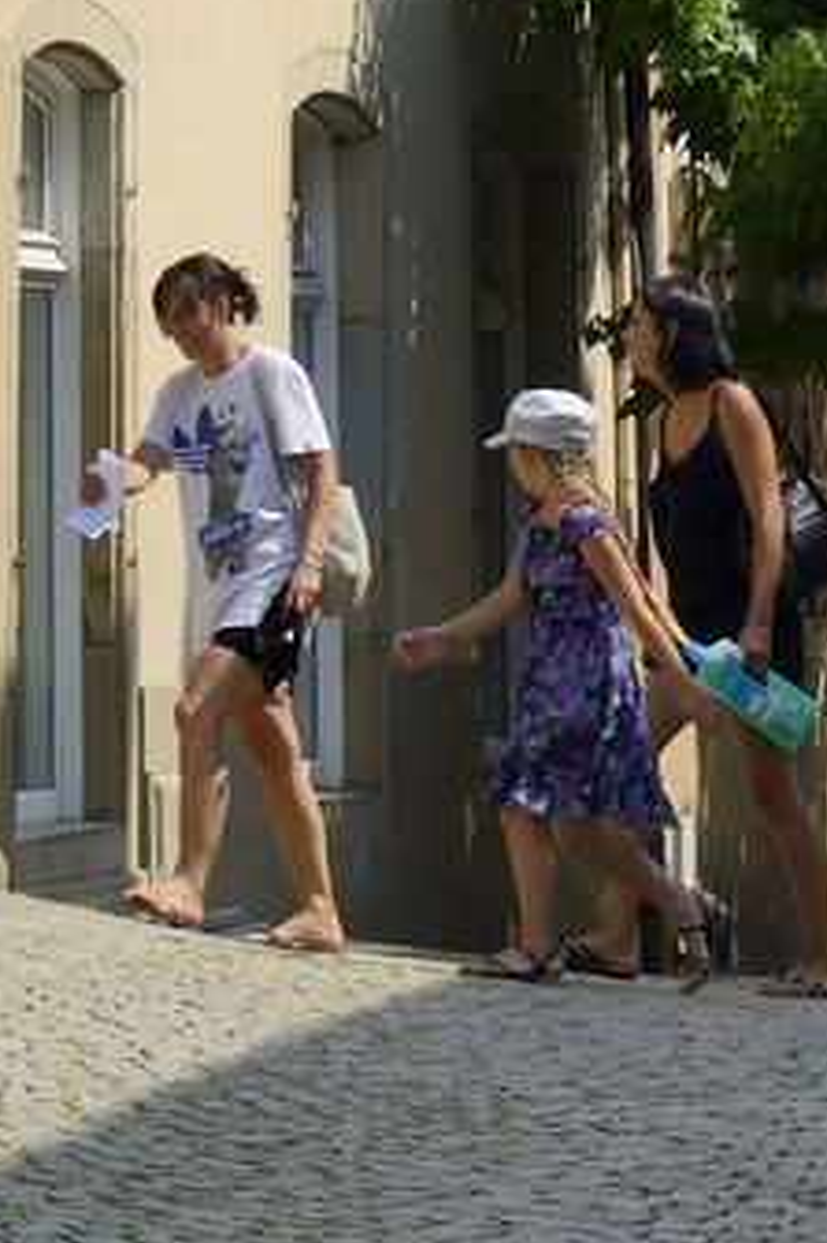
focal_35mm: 248
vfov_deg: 7.9
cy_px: -1451
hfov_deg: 5.5
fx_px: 8554
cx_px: -135
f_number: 10
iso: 200
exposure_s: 1/320
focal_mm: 52
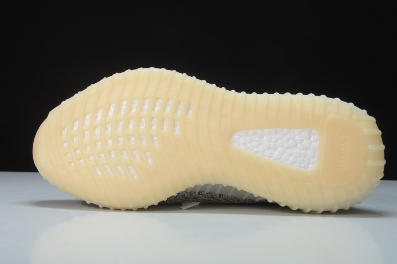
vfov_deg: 26.5
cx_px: 198
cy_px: 132
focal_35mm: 51
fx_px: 562
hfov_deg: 38.9
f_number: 13
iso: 200
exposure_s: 1/250
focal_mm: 34
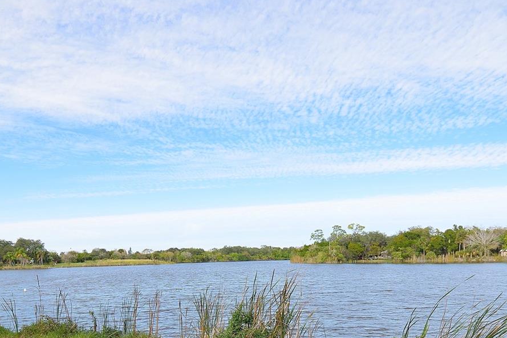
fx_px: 380
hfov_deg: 67.4
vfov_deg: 44.4
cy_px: 292
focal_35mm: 27
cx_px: 251
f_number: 6.3
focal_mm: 10
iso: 100
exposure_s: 1/200
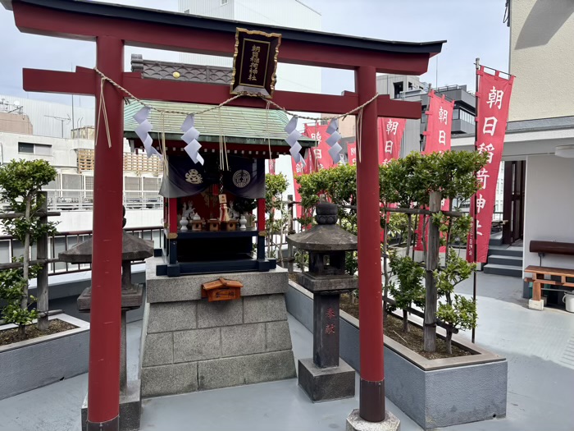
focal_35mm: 26
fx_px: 431
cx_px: 287
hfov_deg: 67.3
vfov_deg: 53.1
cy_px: 216
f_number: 1.6
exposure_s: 1/1205
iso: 50
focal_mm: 5.96
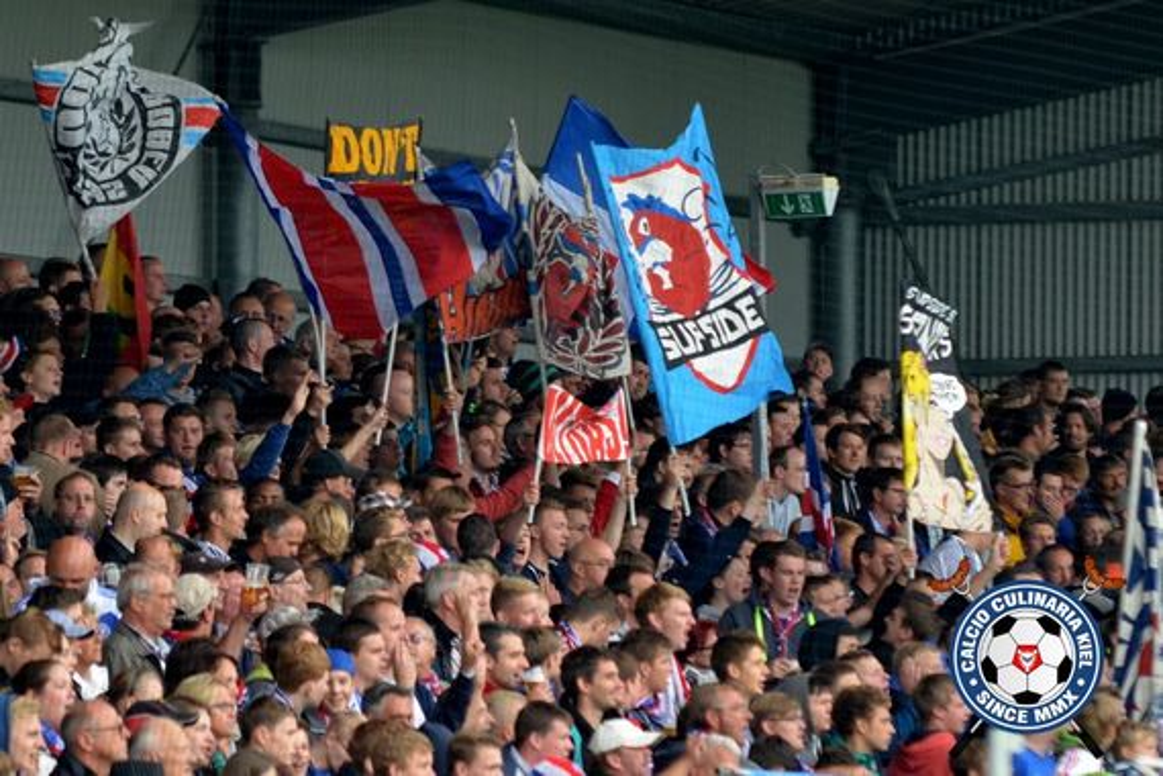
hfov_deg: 8.6
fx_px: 7753
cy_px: 388
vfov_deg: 5.7
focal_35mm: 240
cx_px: 582
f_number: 2.8
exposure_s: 1/500
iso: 800
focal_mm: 160
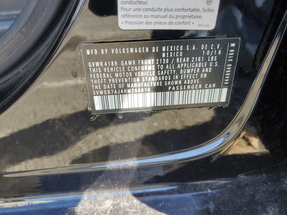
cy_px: 108
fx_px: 216
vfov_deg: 53.1
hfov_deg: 67.3
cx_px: 144
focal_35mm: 26
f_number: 1.5
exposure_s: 1/147
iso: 50
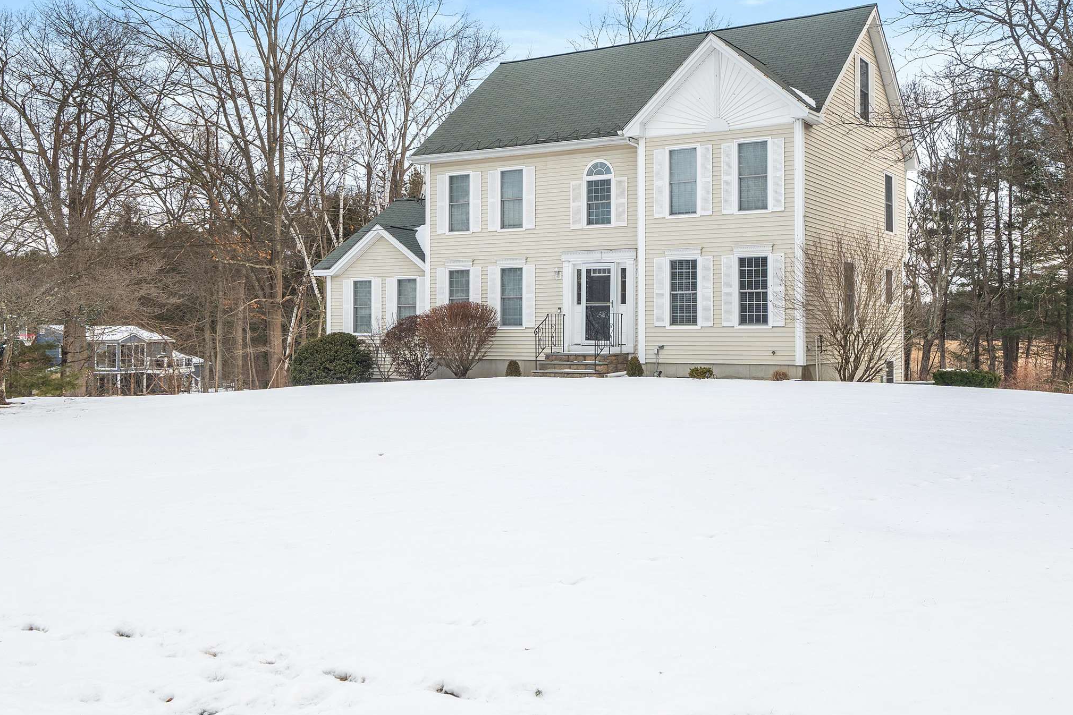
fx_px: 1043
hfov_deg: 54.2
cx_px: 615
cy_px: 268
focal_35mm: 35
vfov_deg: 37.6
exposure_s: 1/50
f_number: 8
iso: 200
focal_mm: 23
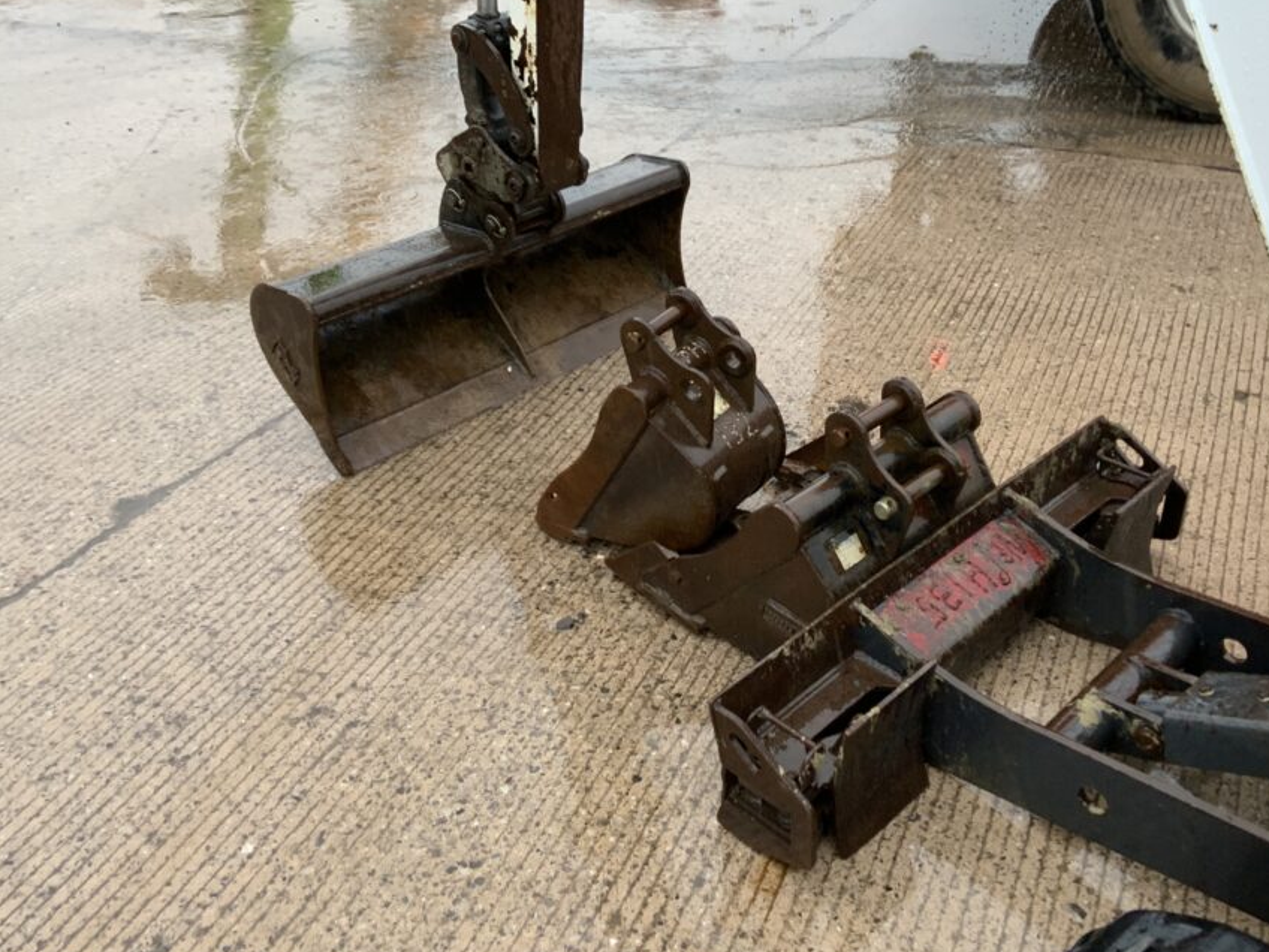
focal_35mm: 35
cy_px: 466
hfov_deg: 52.6
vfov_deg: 40.7
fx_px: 1283
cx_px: 691
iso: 40
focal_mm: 3
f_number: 1.8
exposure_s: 1/122
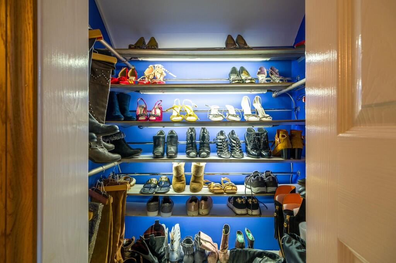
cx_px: 198
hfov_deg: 100.4
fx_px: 165
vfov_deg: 77.3
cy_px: 132
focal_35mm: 15
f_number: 7.1
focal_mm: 10.3
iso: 160
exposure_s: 1/3
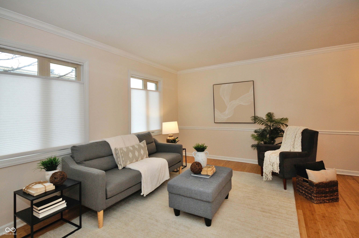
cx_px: 180
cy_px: 119
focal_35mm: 16
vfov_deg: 71.9
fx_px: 164
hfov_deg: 95.1
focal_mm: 11
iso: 640
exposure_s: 1/60
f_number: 6.3
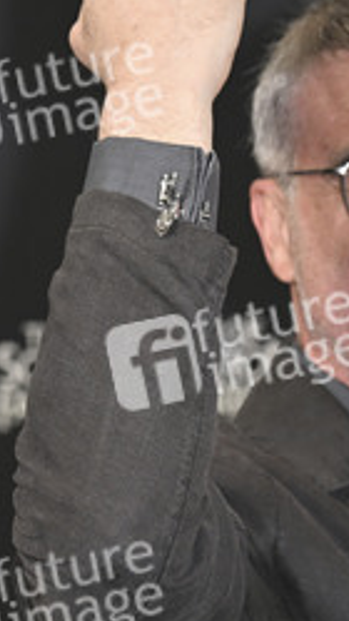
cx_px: 307
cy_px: 476
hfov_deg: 6.4
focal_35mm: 190
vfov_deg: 11.3
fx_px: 3127
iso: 2000
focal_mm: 113
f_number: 5.6
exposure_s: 1/320
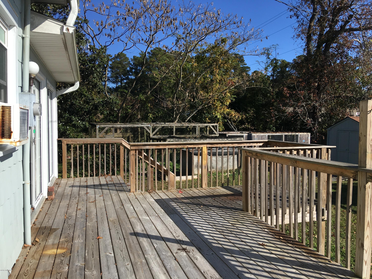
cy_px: 140
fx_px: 312
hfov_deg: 61.7
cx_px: 186
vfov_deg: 48.2
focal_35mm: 29
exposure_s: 1/1538
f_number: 2.2
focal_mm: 4.15
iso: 25
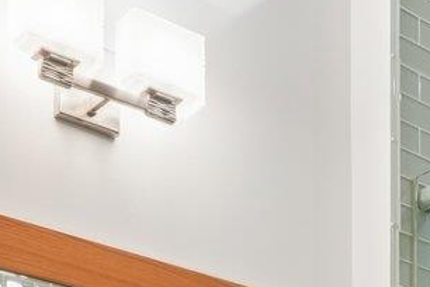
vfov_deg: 10.2
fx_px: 1278
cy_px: 787
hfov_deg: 18.9
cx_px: 333
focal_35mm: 107
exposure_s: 1/5
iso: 400
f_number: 8
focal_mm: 16
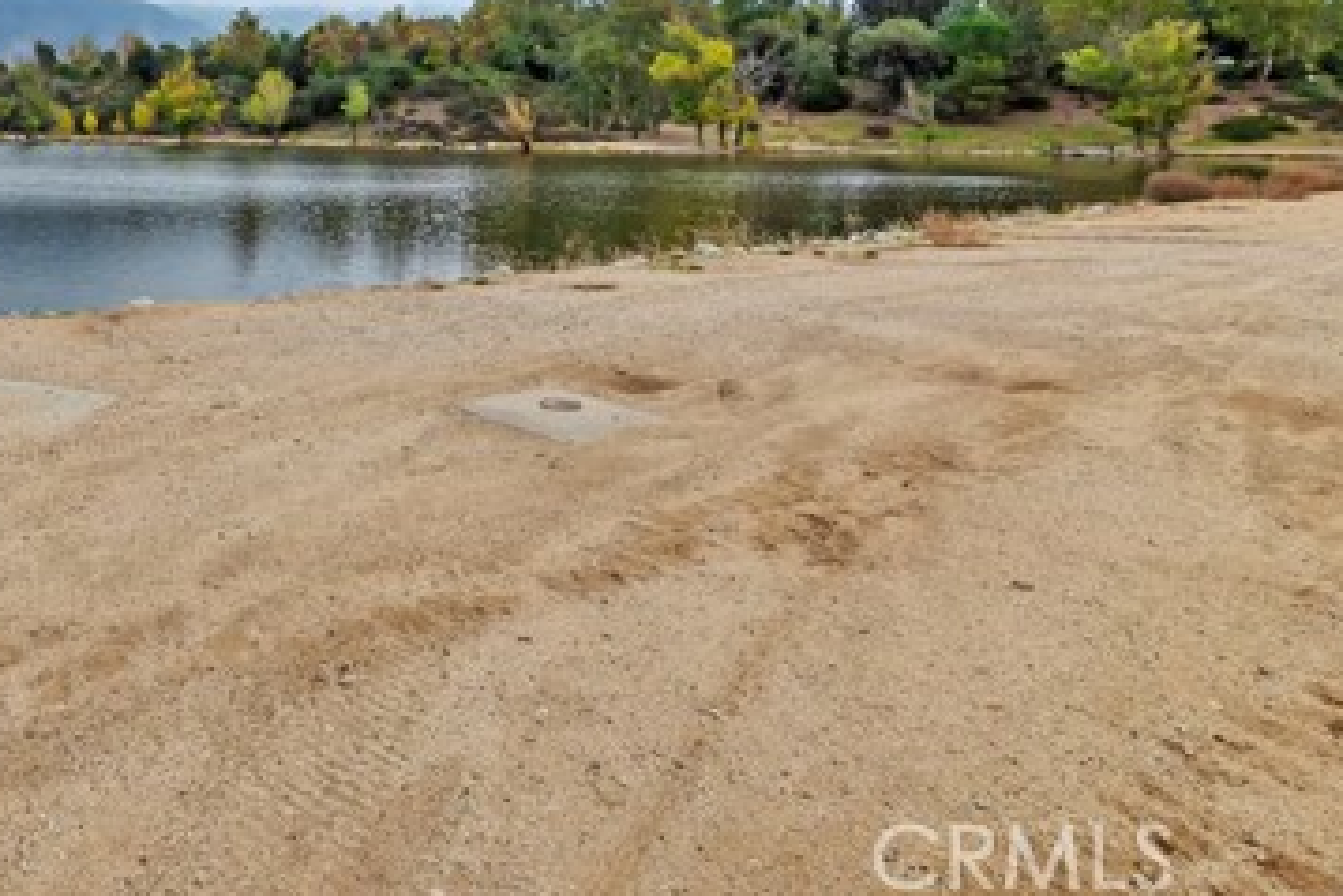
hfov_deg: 62.3
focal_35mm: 25
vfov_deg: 46.9
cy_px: 112
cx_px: 184
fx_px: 933
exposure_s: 1/320
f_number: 13
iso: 800
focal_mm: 14
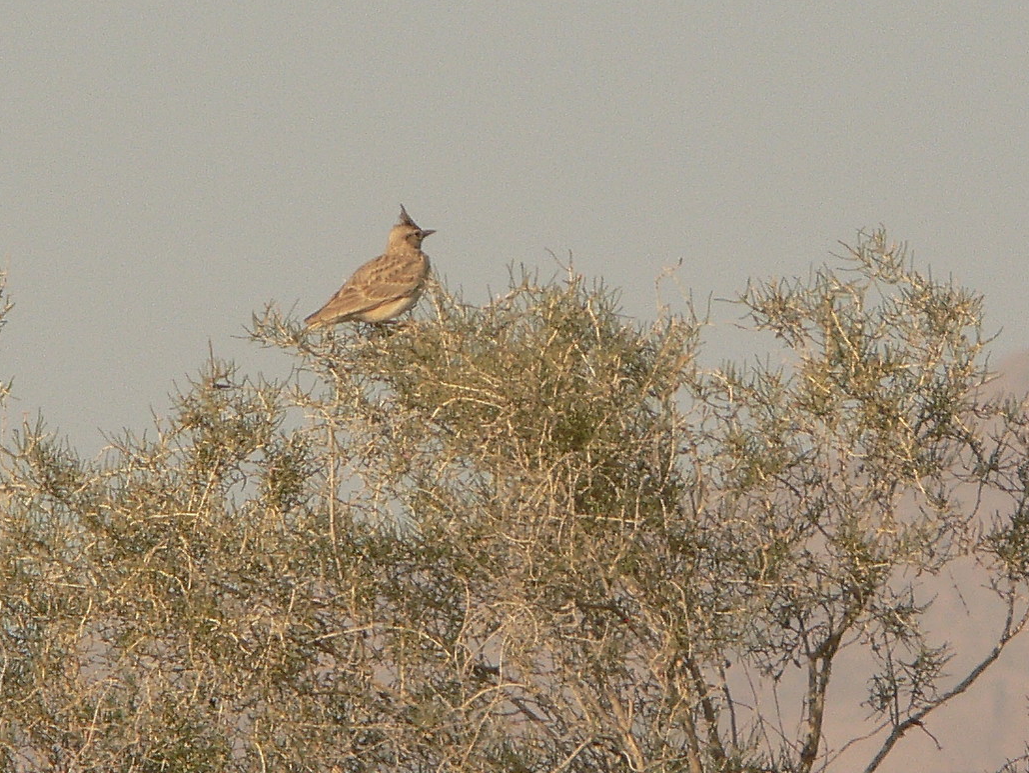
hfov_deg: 1.6
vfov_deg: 1.2
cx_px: 382
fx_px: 37047
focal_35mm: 1246
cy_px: 385
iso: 80
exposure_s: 1/400
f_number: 6.3
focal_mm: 88.8
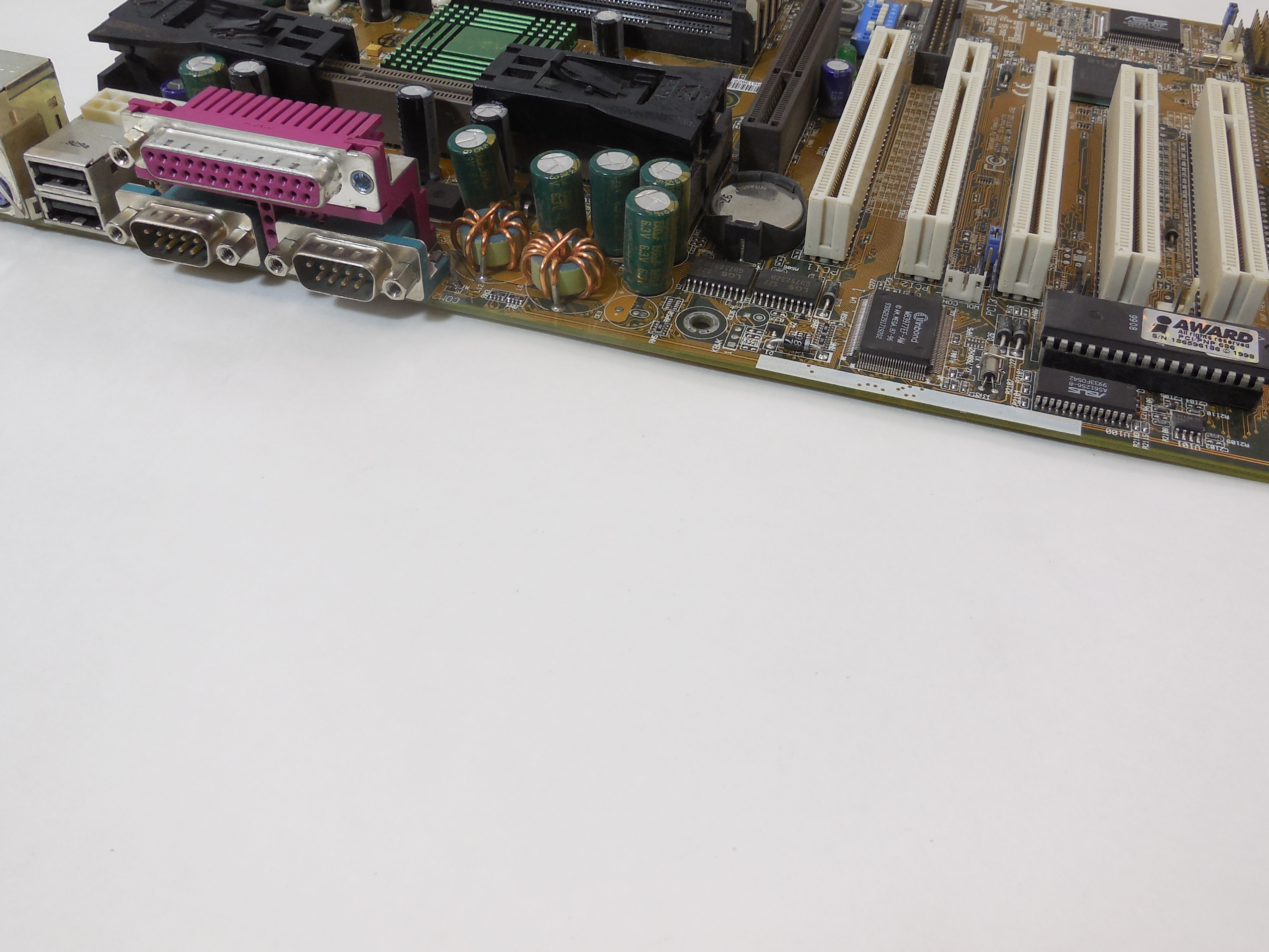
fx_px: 1173
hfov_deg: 56.6
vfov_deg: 43.9
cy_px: 380
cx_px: 713
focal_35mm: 32
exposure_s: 1/80
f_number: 3.1
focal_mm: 4.5
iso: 125
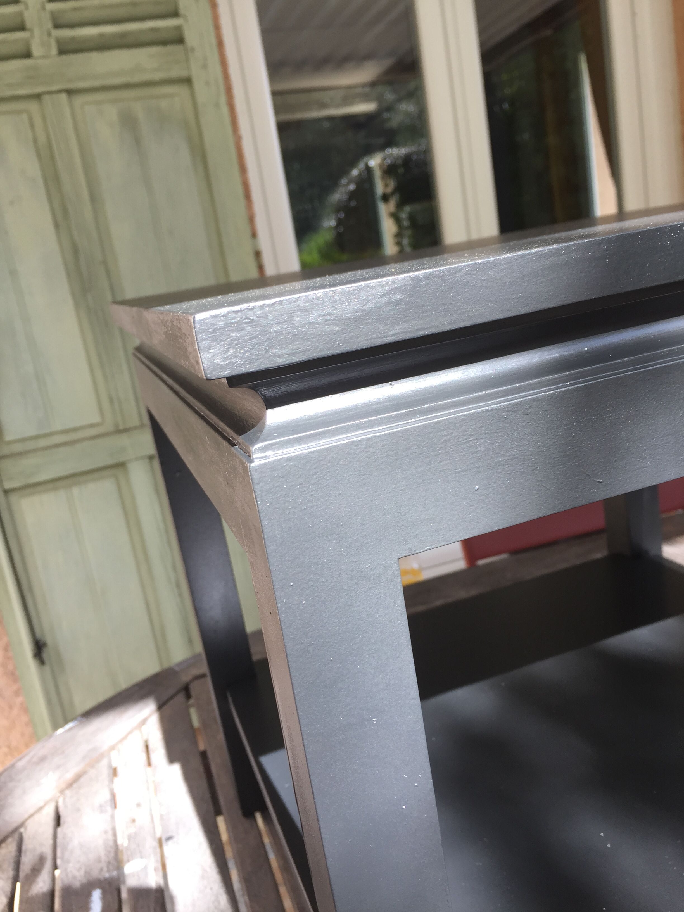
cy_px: 456
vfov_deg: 61.7
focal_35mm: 29
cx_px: 342
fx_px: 764
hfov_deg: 48.2
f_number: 2.2
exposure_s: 1/124
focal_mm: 4.15
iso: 32
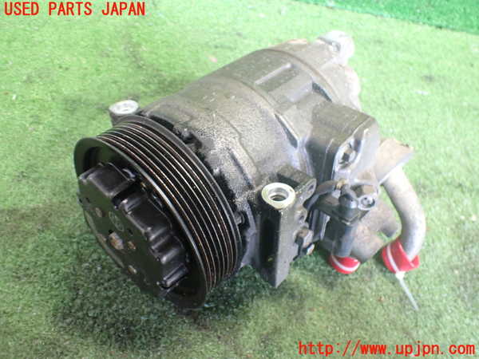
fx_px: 415
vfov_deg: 46.8
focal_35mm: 30
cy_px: 180
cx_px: 240
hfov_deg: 60.0
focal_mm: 5.4
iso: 800
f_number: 2.3
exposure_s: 1/30
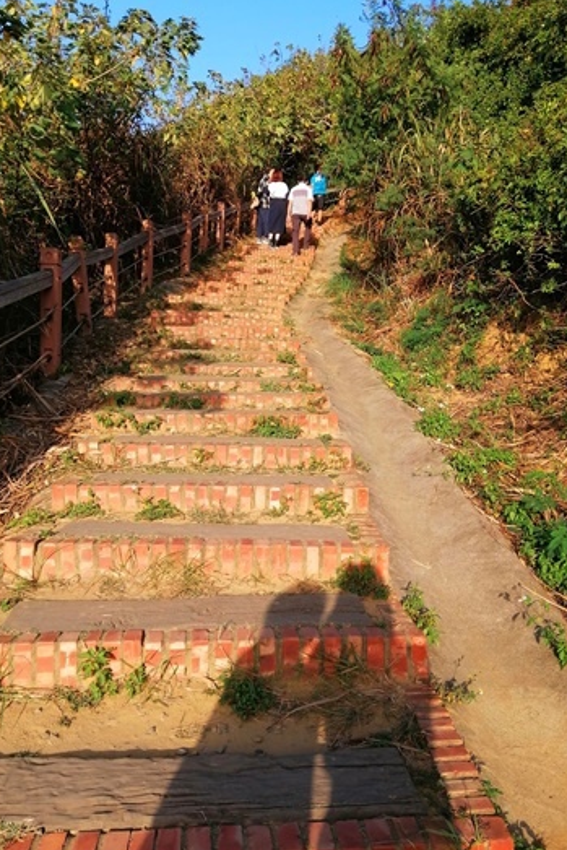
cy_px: 429
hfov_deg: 42.4
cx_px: 288
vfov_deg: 60.3
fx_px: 732
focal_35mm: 31
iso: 50
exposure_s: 1/527
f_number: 2.2
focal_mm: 3.81
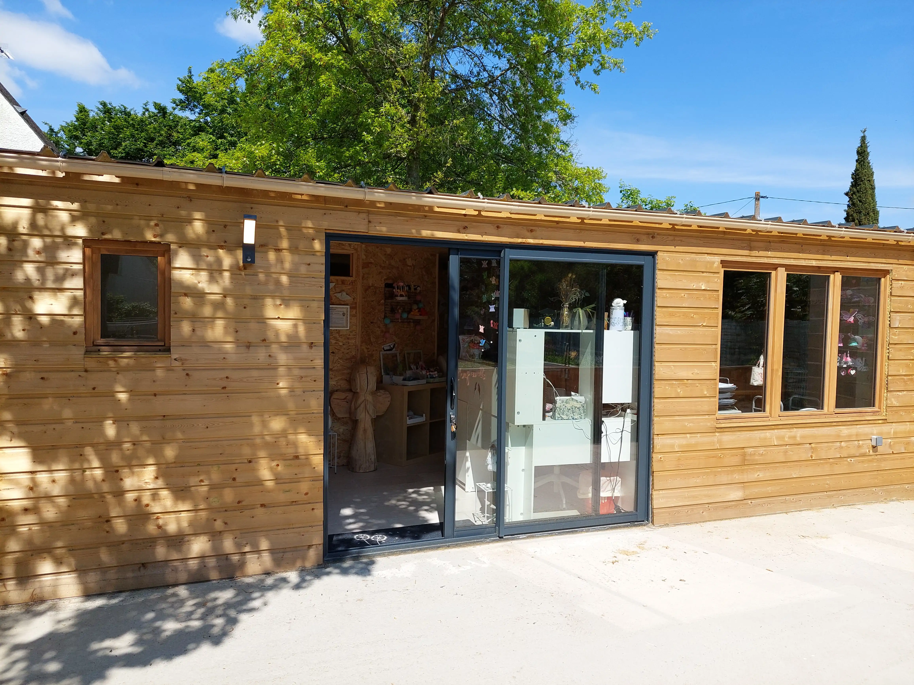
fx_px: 634
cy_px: 342
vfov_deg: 56.8
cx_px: 457
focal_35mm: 24
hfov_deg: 71.6
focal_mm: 5.23
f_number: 1.8
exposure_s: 1/1460
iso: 40
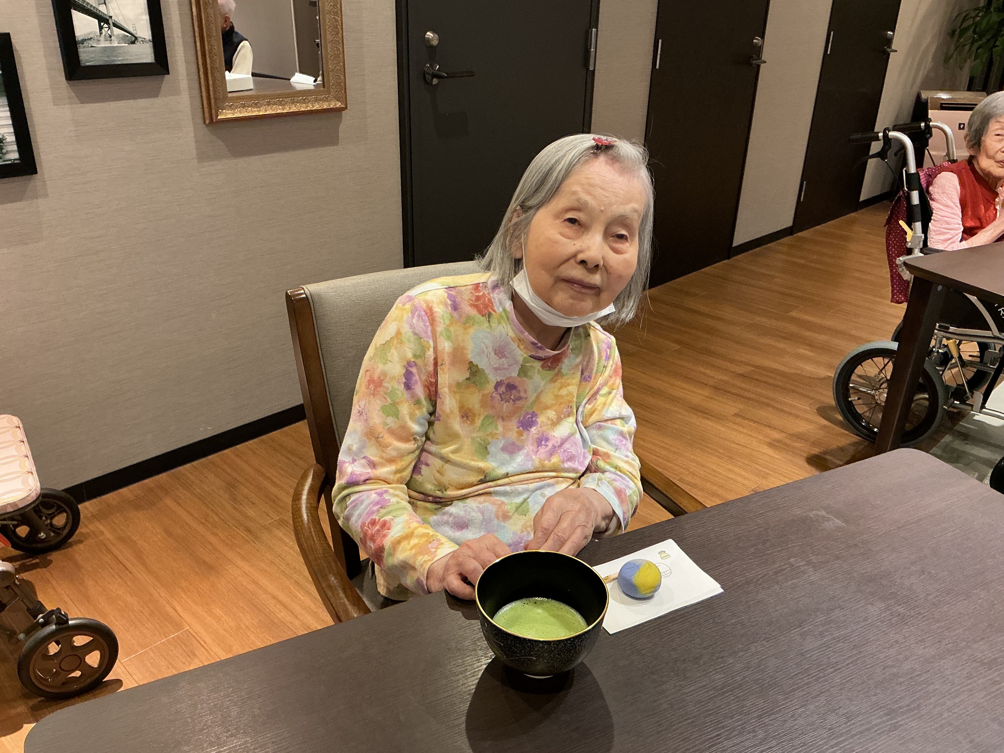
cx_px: 502
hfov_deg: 61.7
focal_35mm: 29
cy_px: 376
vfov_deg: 48.2
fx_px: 841
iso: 200
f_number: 1.8
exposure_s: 1/60
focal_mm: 3
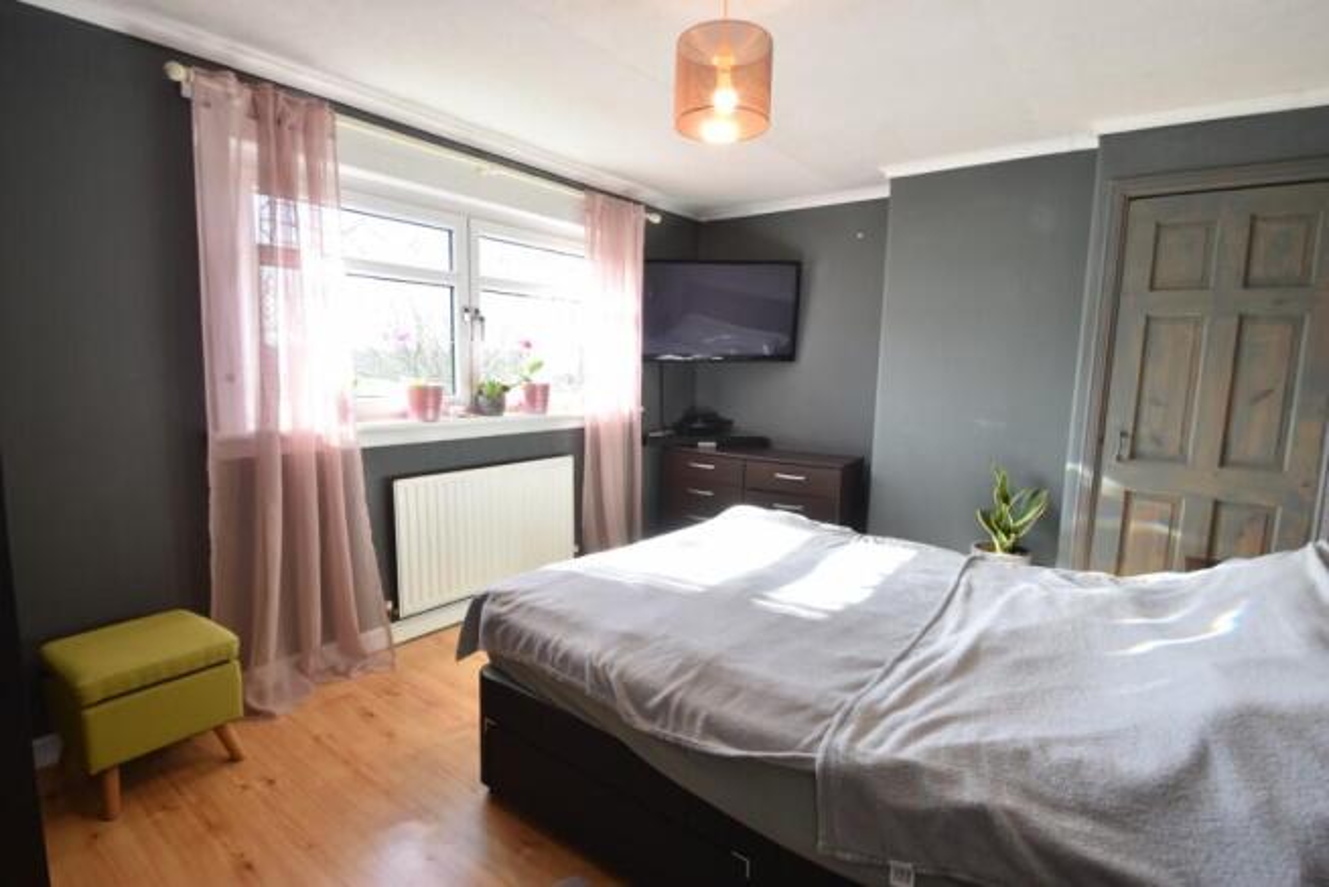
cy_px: 444
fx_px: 609
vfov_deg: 72.1
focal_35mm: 16
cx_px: 664
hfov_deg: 95.0
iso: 100
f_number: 5
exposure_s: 1/30
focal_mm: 11
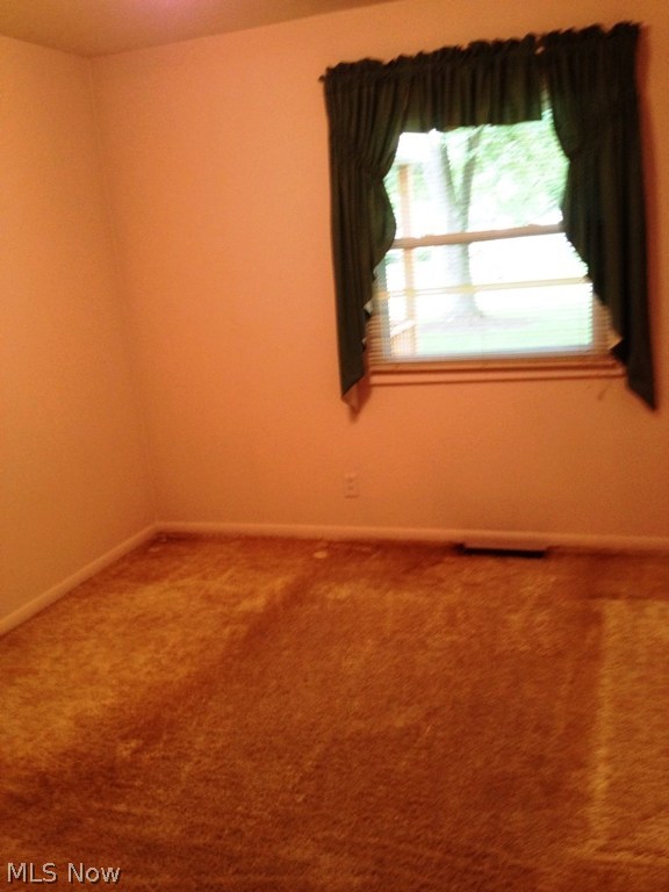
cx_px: 334
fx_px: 902
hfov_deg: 40.7
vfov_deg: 52.6
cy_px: 446
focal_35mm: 35
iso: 200
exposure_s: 1/20
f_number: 2.4
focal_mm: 4.28
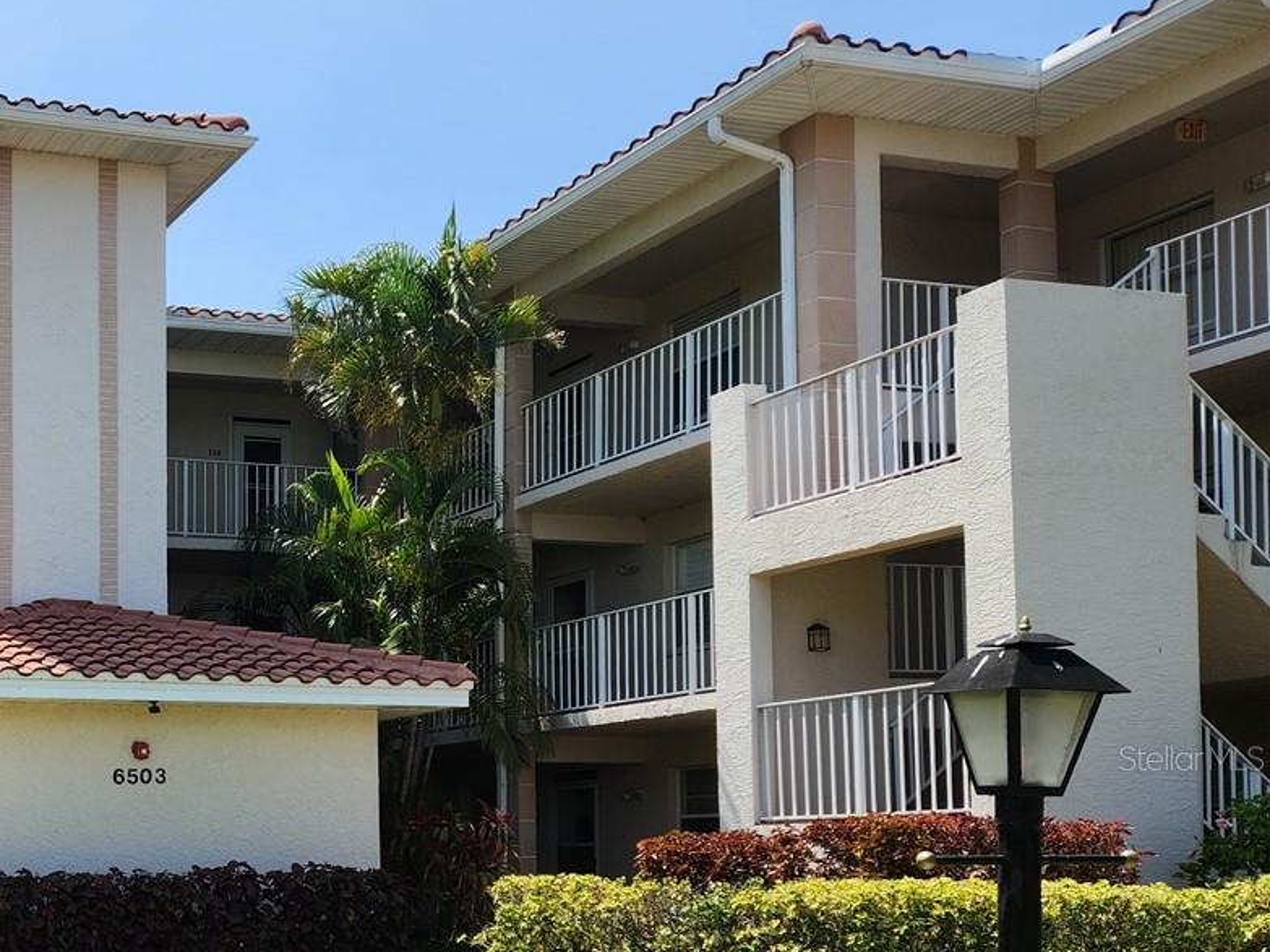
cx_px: -26
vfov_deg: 30.2
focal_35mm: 47
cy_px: 757
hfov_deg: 36.1
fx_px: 1724
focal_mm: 5.4
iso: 20
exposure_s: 1/1328
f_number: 1.8
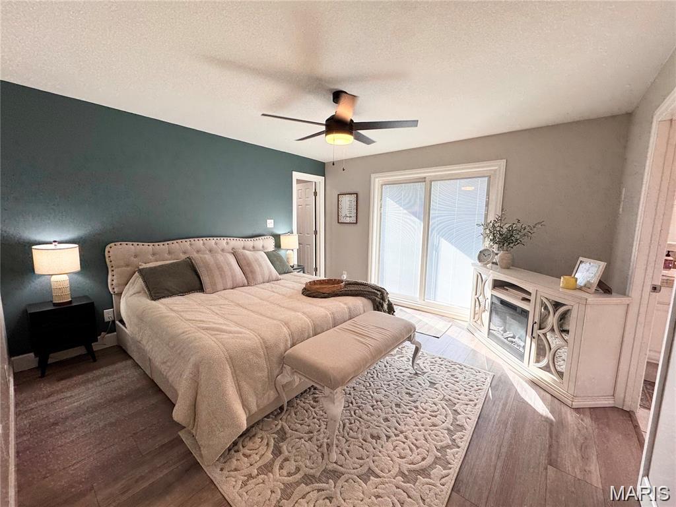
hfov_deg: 102.1
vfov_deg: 85.7
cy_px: 254
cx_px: 338
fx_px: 273
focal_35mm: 14
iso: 64
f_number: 2.2
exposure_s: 1/120
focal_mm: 2.22
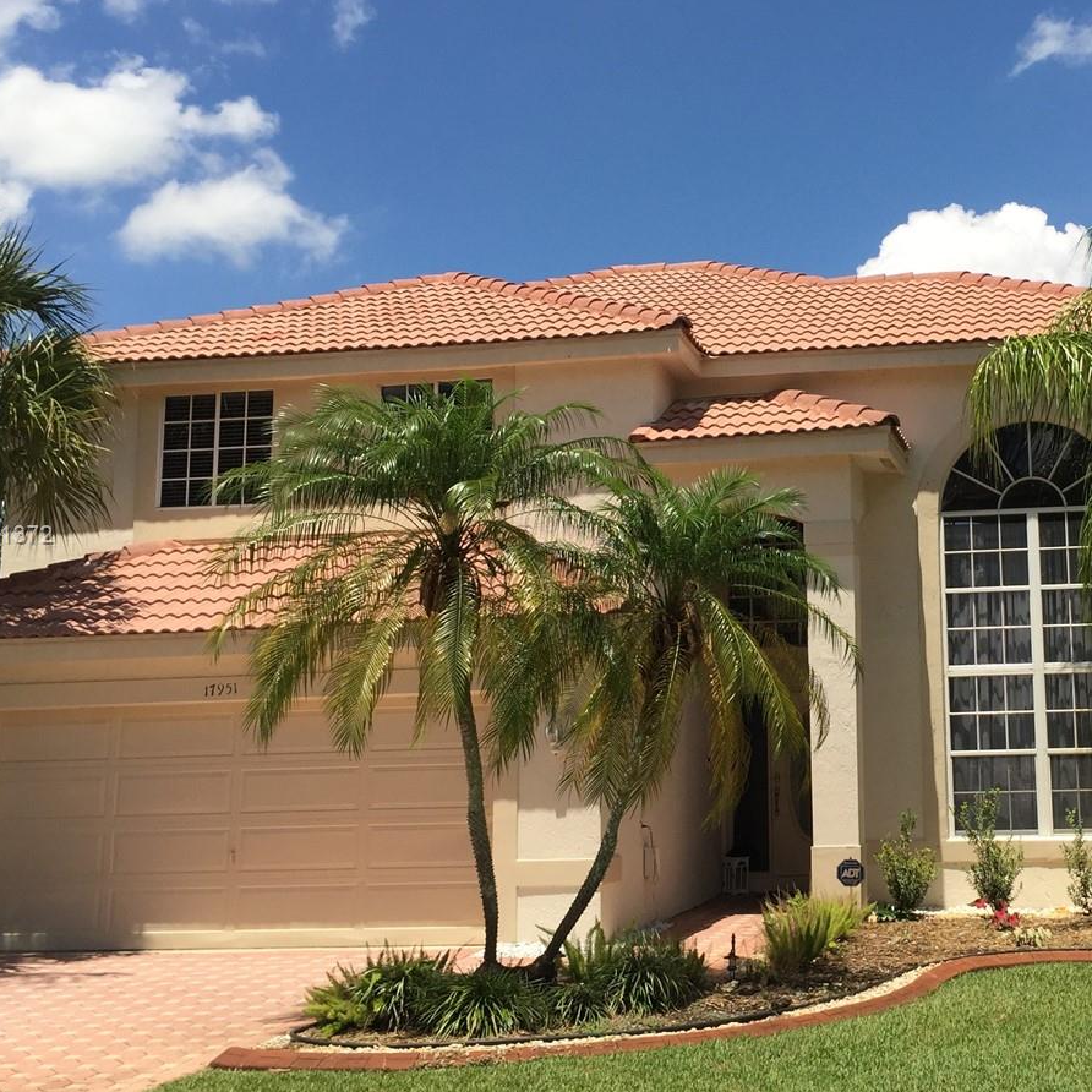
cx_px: 839
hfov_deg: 35.8
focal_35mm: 46
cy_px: 536
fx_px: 1642
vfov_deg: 36.8
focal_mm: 4.15
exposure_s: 1/2326
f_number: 2.2
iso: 32
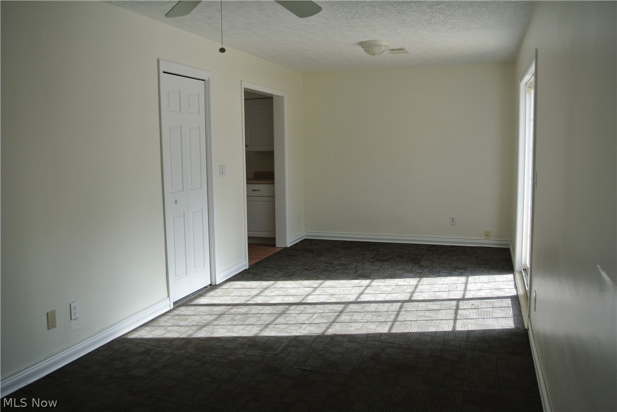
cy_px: 206
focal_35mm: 30
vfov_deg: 43.7
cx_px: 308
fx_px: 515
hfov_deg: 61.9
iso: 100
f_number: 3.5
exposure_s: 1/60
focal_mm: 11.4
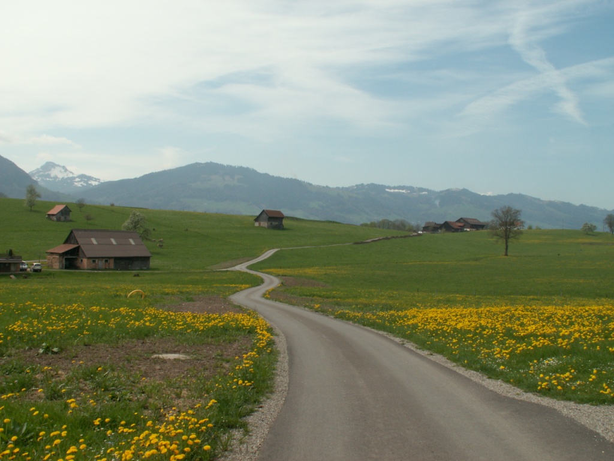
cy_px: 230
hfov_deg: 52.6
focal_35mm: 35
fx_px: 621
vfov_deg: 40.7
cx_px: 307
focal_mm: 5.86
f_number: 7.1
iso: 50
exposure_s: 1/200
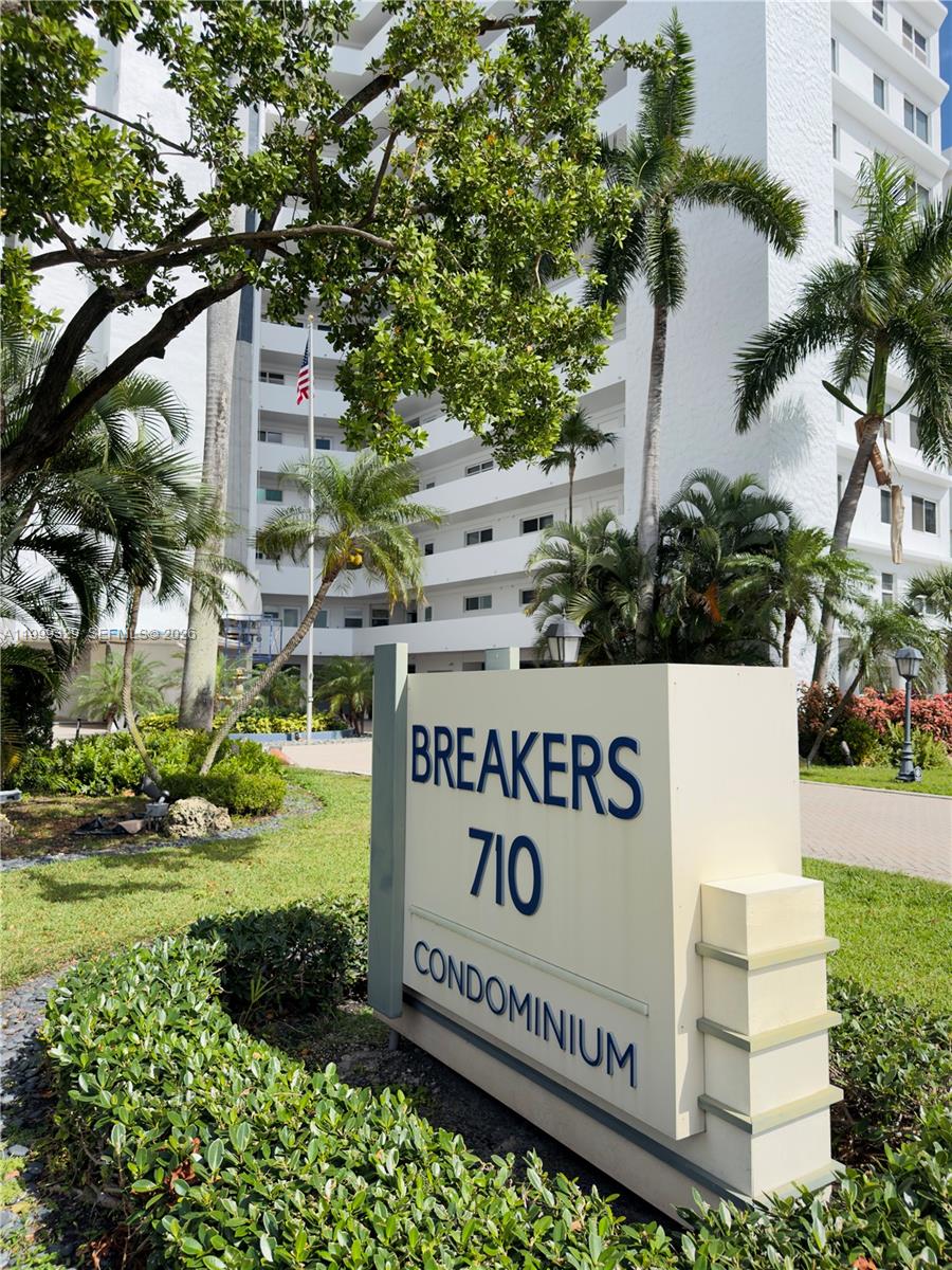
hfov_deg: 56.8
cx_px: 476
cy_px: 635
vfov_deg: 71.6
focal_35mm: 24
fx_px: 880
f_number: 1.78
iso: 64
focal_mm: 6.76
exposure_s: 1/4739
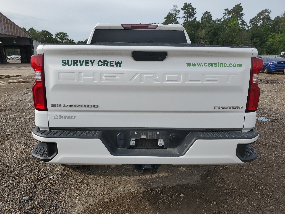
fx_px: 214
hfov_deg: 67.3
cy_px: 107
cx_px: 142
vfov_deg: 53.1
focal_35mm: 26
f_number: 1.5
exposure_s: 1/3333
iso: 50
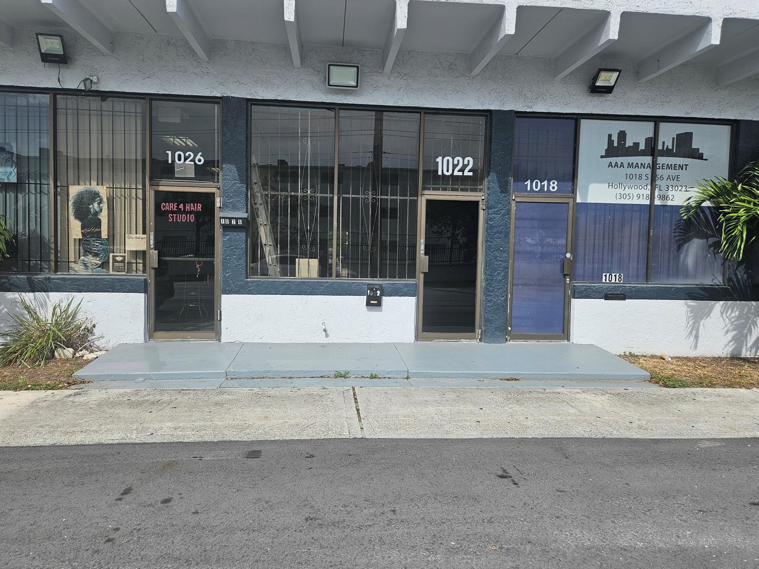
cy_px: 279
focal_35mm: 24
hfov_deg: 71.6
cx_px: 370
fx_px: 526
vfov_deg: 56.8
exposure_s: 1/2134
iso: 25
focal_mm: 5.4
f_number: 1.8
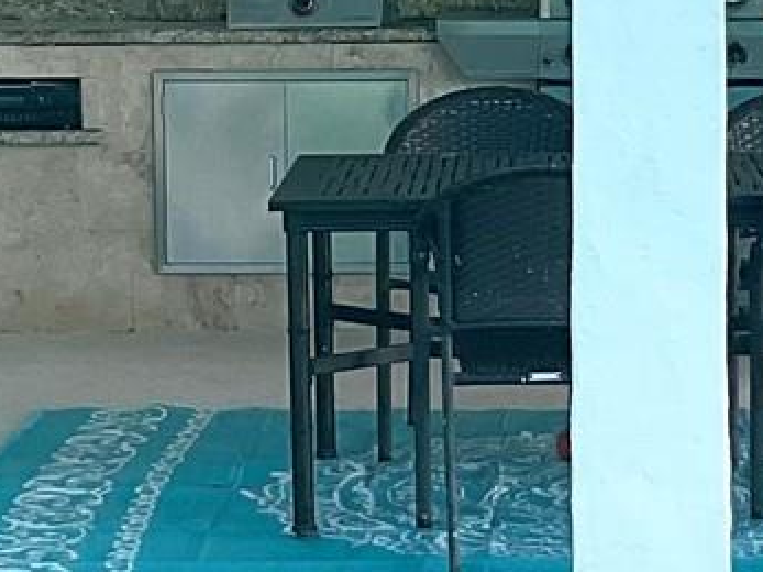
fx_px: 3768
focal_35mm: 171
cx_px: 583
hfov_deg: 11.5
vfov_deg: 8.7
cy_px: 255
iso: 16
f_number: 1.8
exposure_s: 1/316
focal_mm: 3
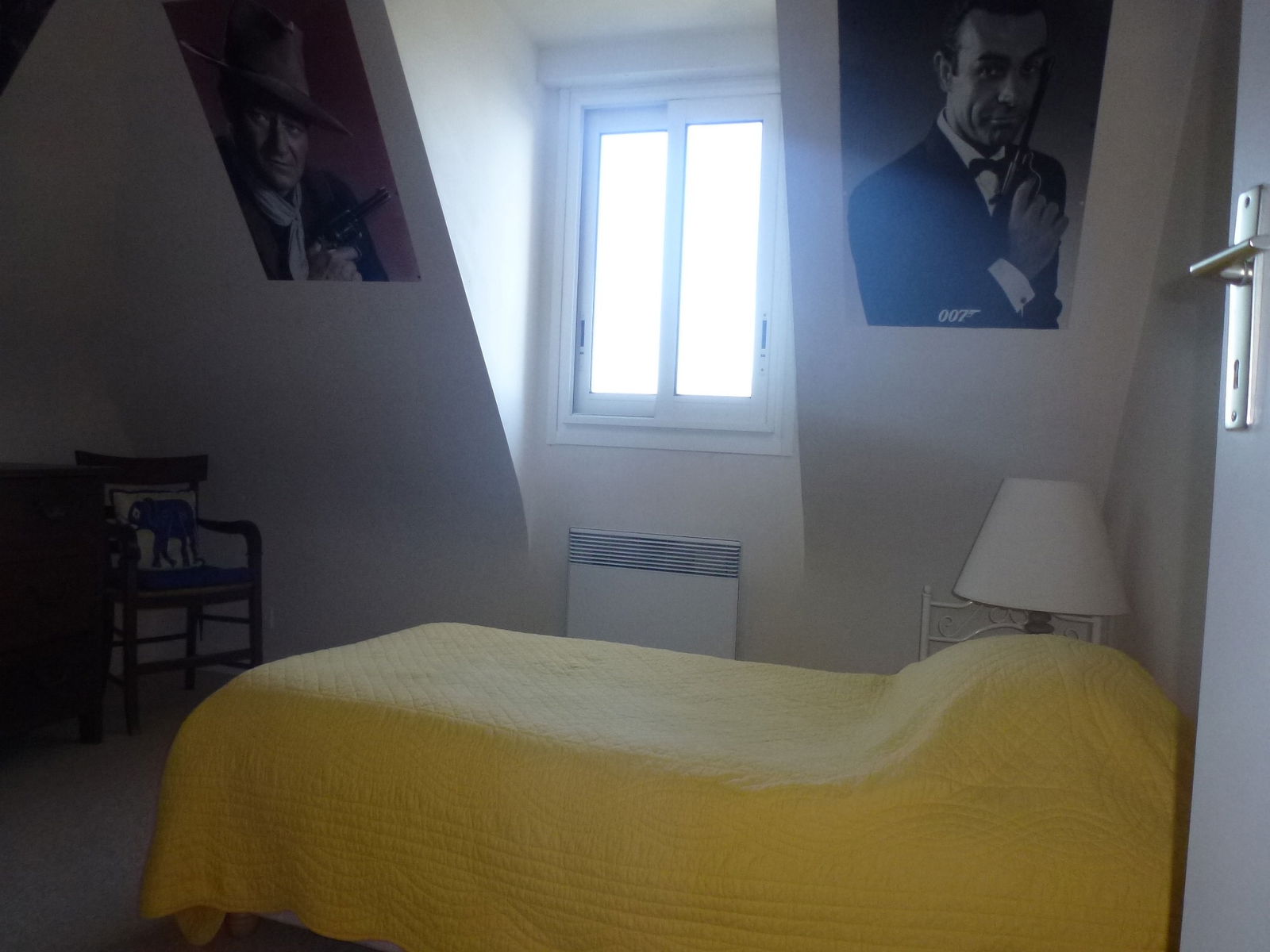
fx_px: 881
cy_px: 476
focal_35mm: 24
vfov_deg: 56.8
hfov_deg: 71.6
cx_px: 635
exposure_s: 1/60
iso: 250
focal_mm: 4.3
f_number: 3.3
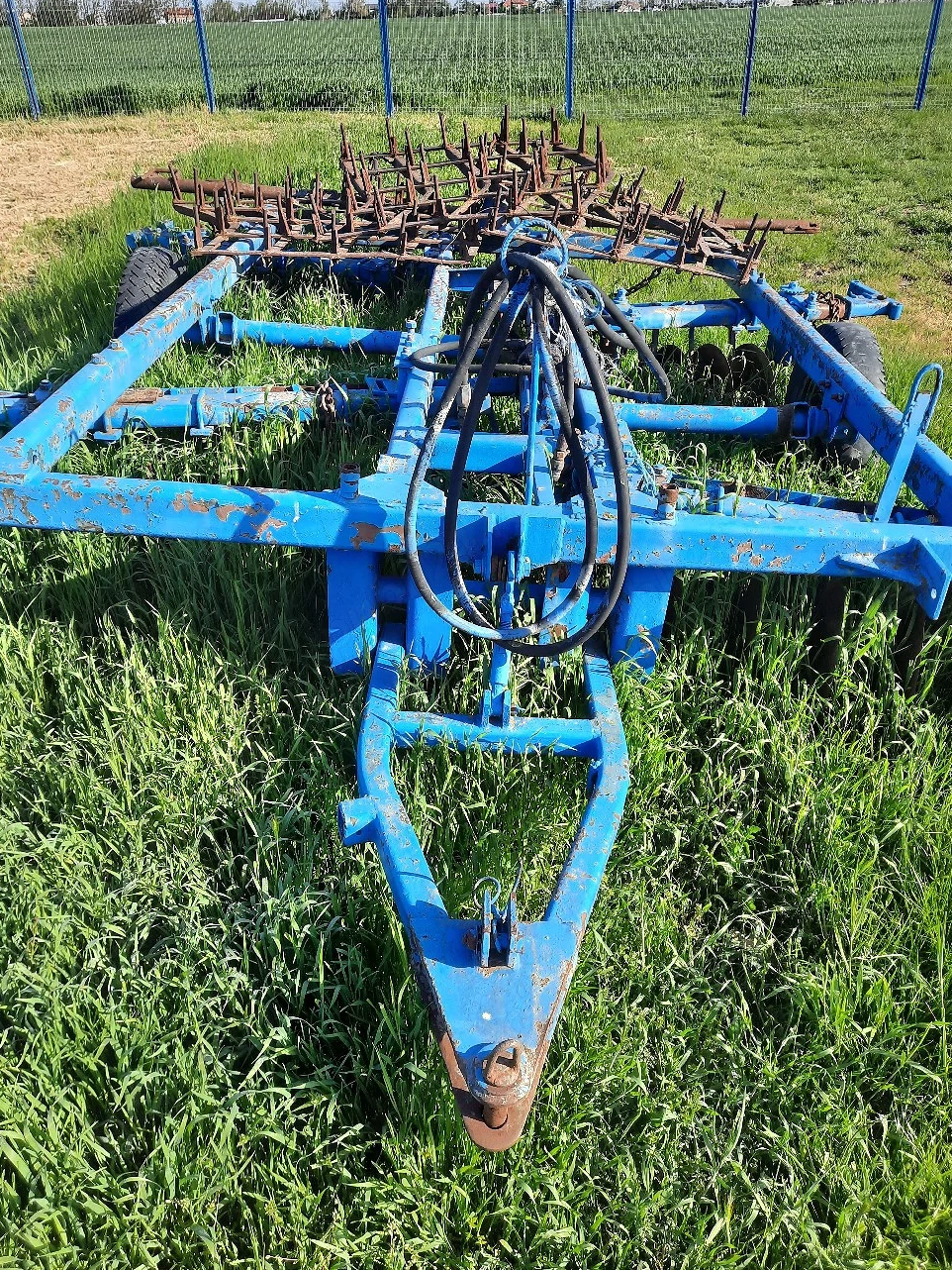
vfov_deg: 67.3
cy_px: 611
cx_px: 491
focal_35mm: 26
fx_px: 953
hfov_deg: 53.1
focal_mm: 4.6
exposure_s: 1/455
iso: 32
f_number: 2
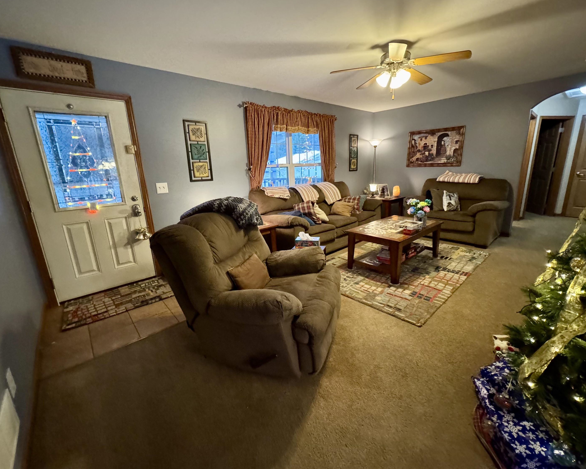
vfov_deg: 84.0
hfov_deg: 96.8
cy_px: 228
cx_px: 296
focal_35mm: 15
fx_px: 260
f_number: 2.2
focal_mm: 2.22
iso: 1000
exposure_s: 1/60
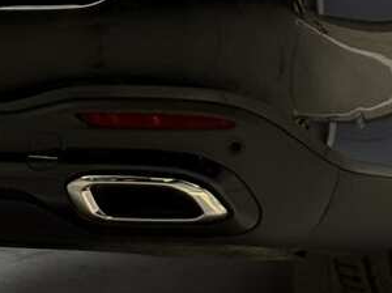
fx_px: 2747
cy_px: -126
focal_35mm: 243
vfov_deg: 6.0
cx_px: 199
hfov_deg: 8.2
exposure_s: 1/106
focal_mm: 5.96
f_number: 1.6
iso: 40
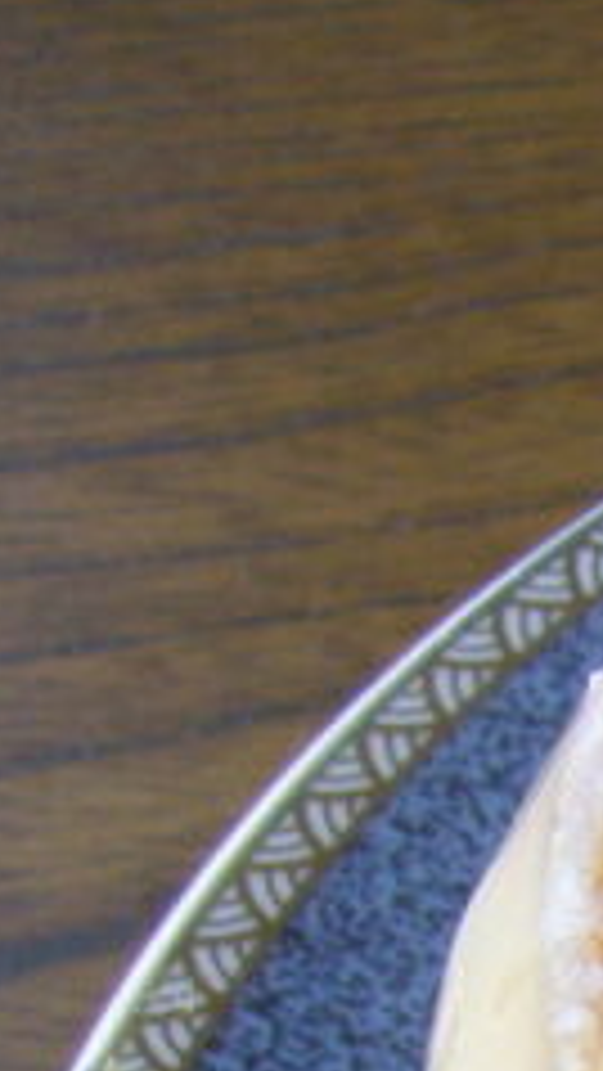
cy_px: 1588
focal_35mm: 164
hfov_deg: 6.6
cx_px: 1908
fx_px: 4658
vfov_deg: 12.5
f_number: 2.8
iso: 80
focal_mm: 5.8
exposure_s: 1/100
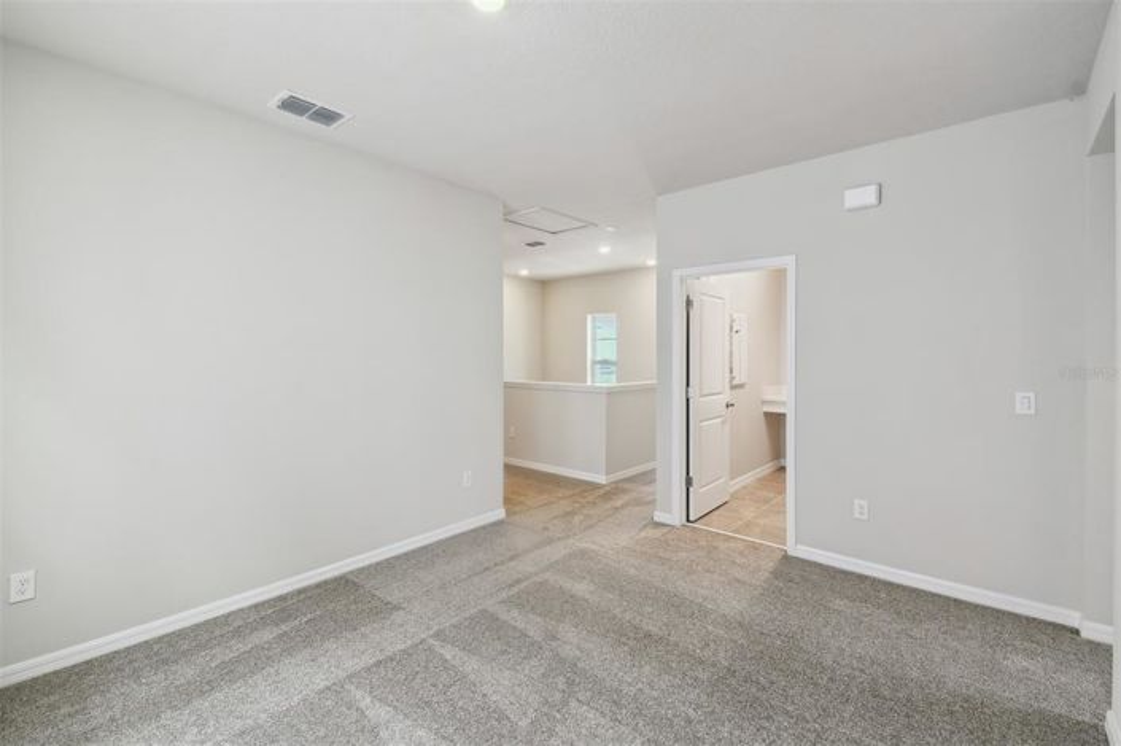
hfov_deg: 100.4
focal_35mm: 15
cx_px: 560
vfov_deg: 77.2
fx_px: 467
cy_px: 373
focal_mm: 10
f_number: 7.1
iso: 100
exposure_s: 1/15
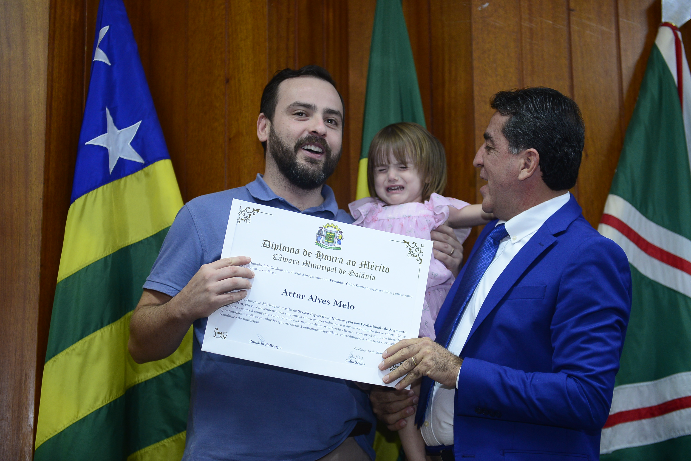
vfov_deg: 19.5
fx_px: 1344
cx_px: 346
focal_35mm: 70
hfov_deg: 28.8
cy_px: 230
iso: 1600
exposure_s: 1/125
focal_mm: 70
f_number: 4
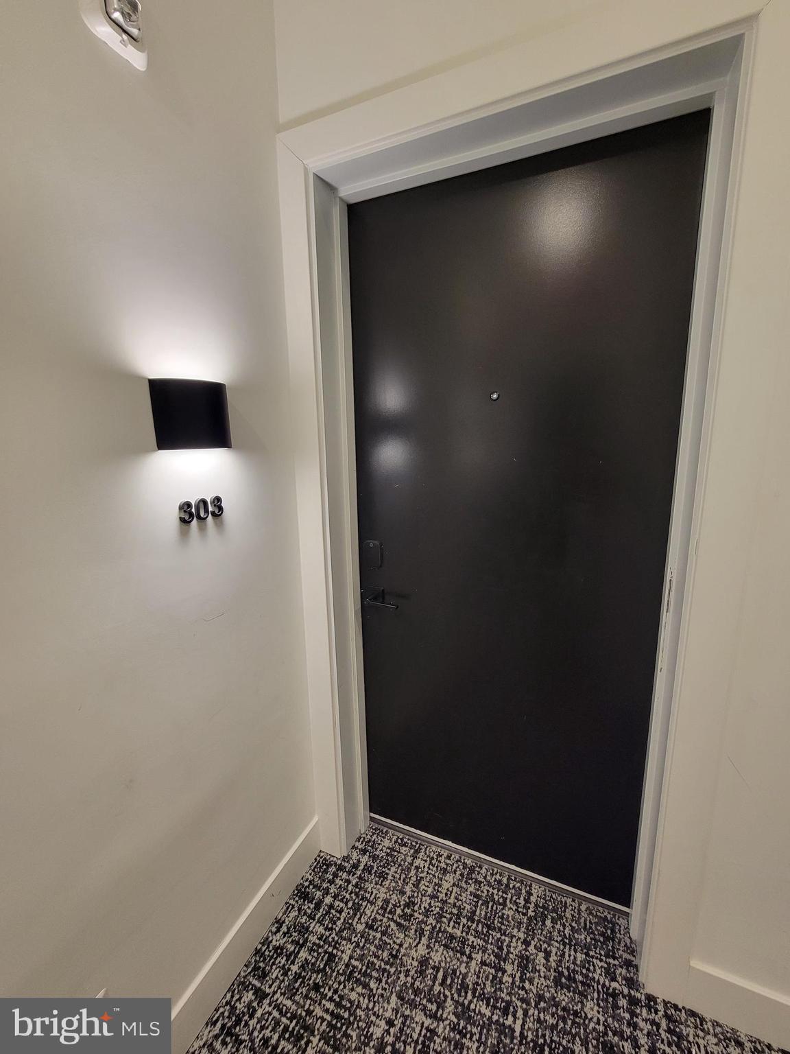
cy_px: 527
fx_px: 396
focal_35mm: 13
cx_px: 395
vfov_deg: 106.2
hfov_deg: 89.9
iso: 320
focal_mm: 2.2
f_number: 2.2
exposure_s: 1/60
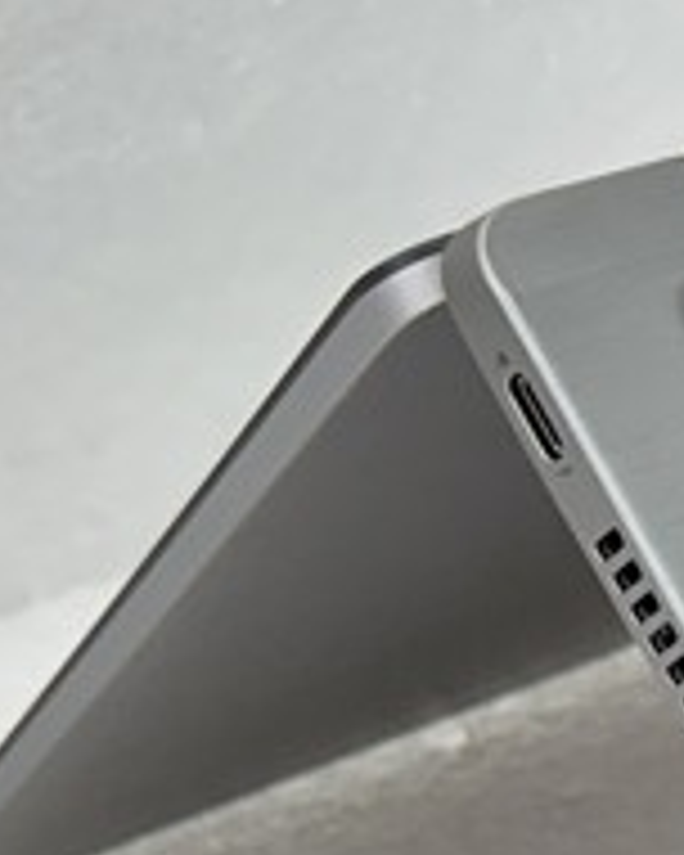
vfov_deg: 15.2
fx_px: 3087
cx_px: 1384
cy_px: 1040
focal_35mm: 122
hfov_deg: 11.4
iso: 125
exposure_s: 1/100
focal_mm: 6.86
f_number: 1.78
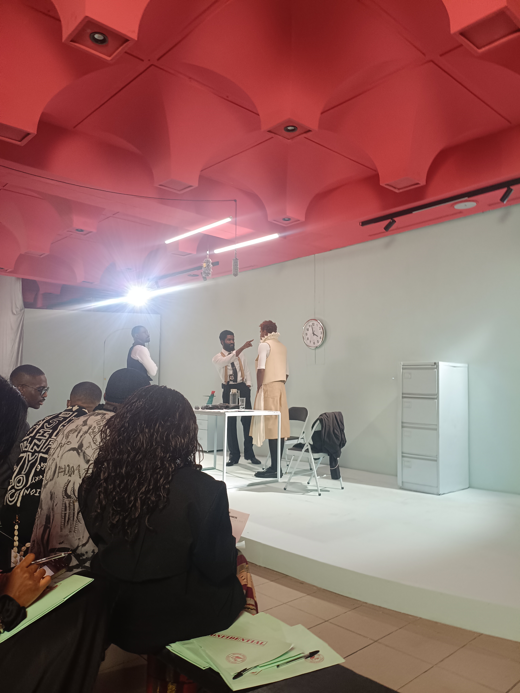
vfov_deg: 67.3
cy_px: 346
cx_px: 260
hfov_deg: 53.1
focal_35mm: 26
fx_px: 521
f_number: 1.5
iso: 318
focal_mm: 4.94
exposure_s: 1/50.1
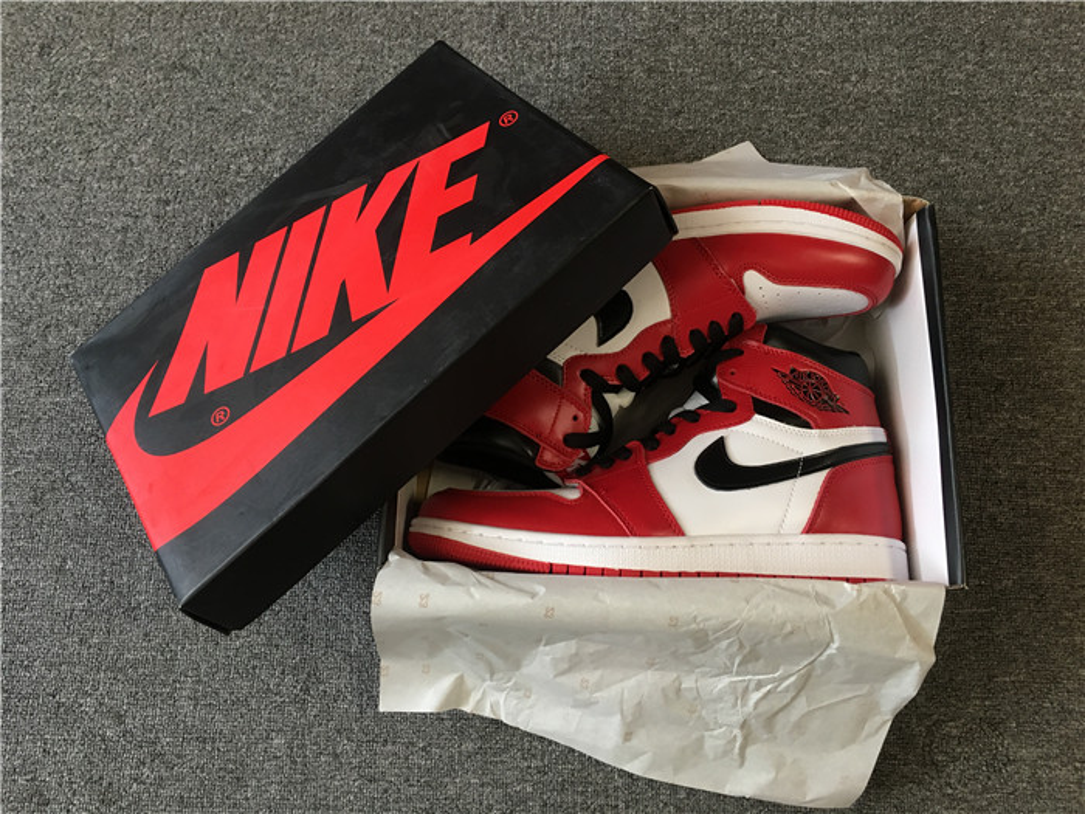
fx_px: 909
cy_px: 407
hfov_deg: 61.7
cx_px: 542
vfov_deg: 48.2
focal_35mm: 29
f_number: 2.2
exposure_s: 1/33
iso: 125
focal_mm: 4.15
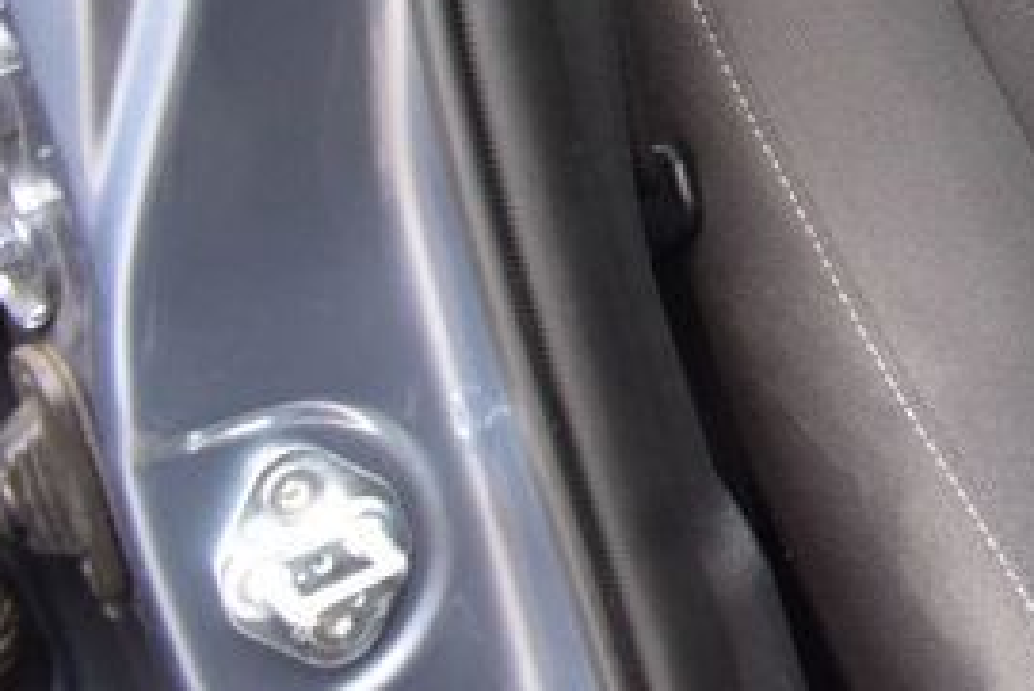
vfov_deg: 12.7
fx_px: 2931
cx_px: 1789
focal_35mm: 102
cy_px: -389
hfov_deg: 17.0
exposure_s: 1/15
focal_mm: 18
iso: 800
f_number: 6.3
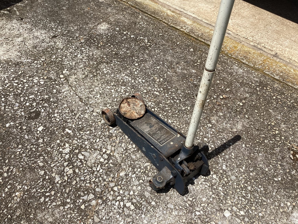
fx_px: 267
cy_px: 112
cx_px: 149
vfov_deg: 45.4
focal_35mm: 31
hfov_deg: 58.3
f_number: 2.4
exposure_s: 1/1773
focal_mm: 3.3
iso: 25
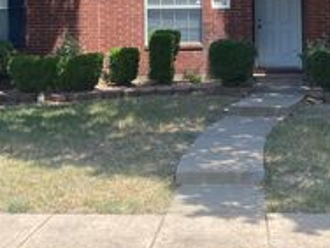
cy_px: 11
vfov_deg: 20.7
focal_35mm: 69
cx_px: 228
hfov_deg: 27.9
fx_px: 658
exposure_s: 1/767
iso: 32
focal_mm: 4.25
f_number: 1.8
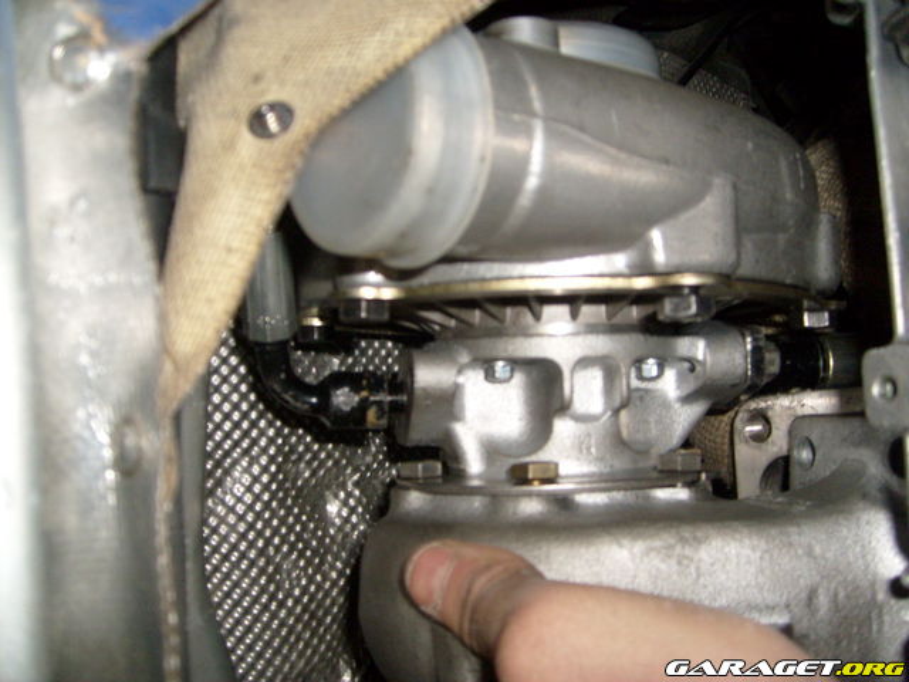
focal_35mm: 35
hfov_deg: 52.6
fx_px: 919
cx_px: 454
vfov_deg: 40.7
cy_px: 341
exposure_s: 1/45
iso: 100
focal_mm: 5.8
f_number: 2.8
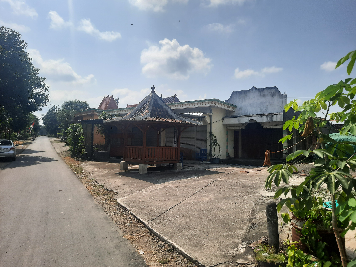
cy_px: 134
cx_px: 178
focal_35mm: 25
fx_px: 257
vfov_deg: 54.9
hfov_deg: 69.4
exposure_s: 1/1876
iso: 32
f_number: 2
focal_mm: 4.6
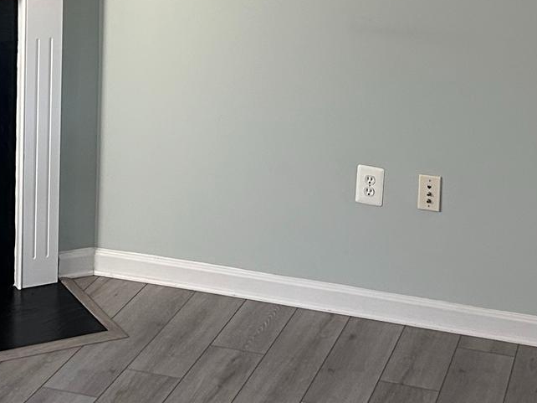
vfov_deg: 16.9
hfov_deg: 23.5
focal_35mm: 83
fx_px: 1287
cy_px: -93
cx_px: 228
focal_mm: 5.7
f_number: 1.5
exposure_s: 1/60
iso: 160
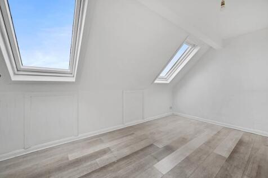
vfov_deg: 81.2
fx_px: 104
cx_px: 134
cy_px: 89
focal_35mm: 14
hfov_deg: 104.3
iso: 250
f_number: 8
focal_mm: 14
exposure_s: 1/8
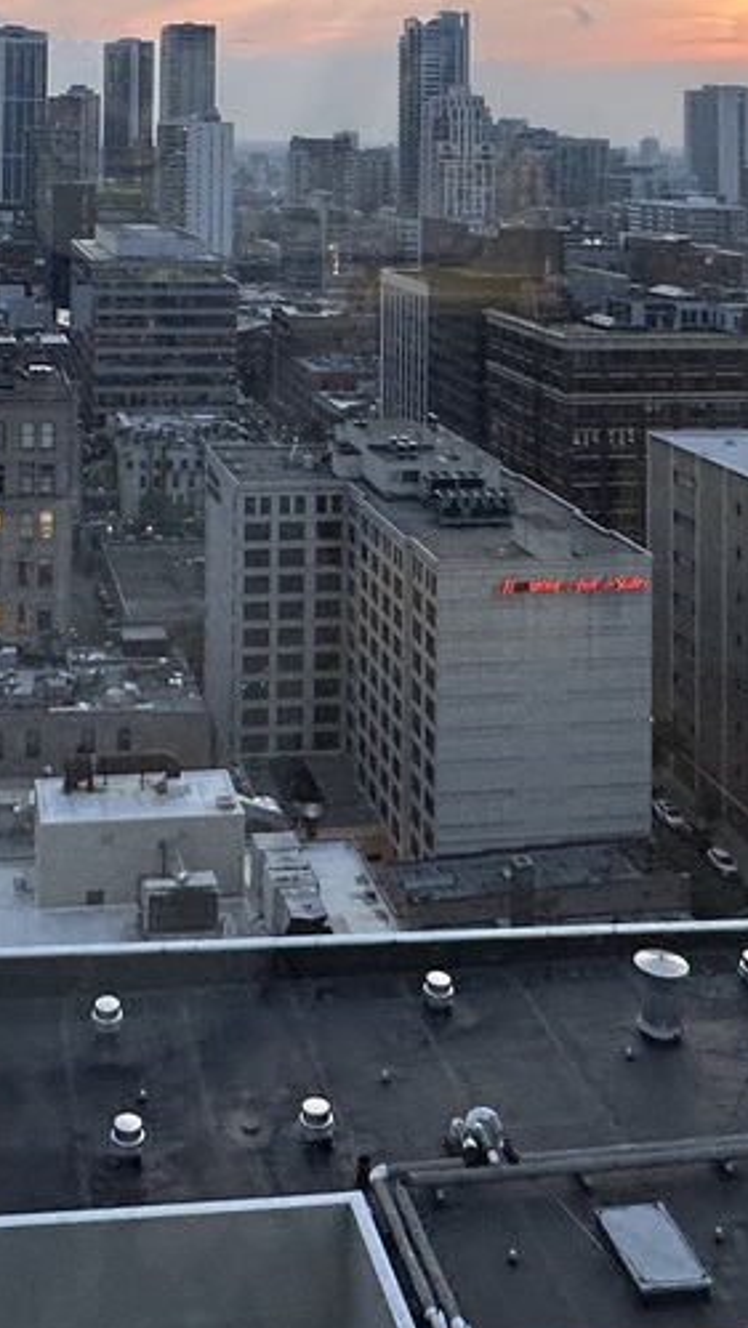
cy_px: 72
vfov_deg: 41.7
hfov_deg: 26.8
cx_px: 184
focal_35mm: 44
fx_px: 1550
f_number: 2.2
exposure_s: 1/120
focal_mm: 2.22
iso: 100
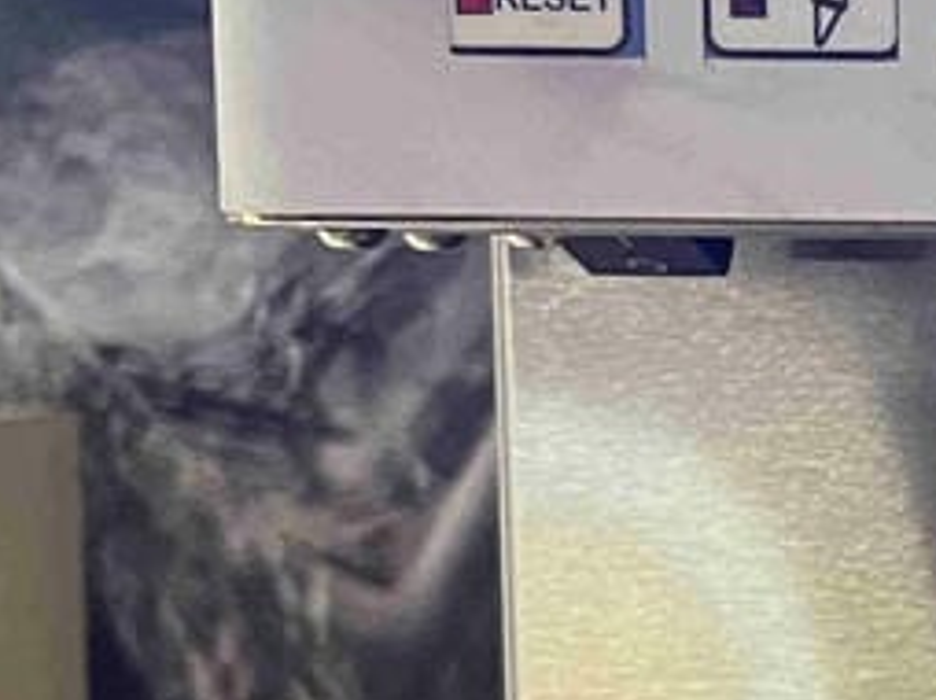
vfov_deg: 12.0
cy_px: 553
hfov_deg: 13.4
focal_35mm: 123
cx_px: 1964
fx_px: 3323
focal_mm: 5.7
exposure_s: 1/40
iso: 500
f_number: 1.5
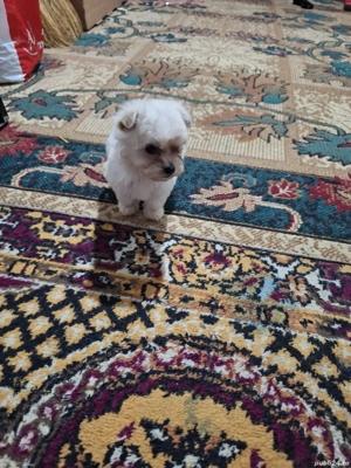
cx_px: 176
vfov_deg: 73.9
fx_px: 311
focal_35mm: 23
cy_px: 234
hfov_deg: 58.9
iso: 800
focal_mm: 5.54
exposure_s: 1/20
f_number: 1.8
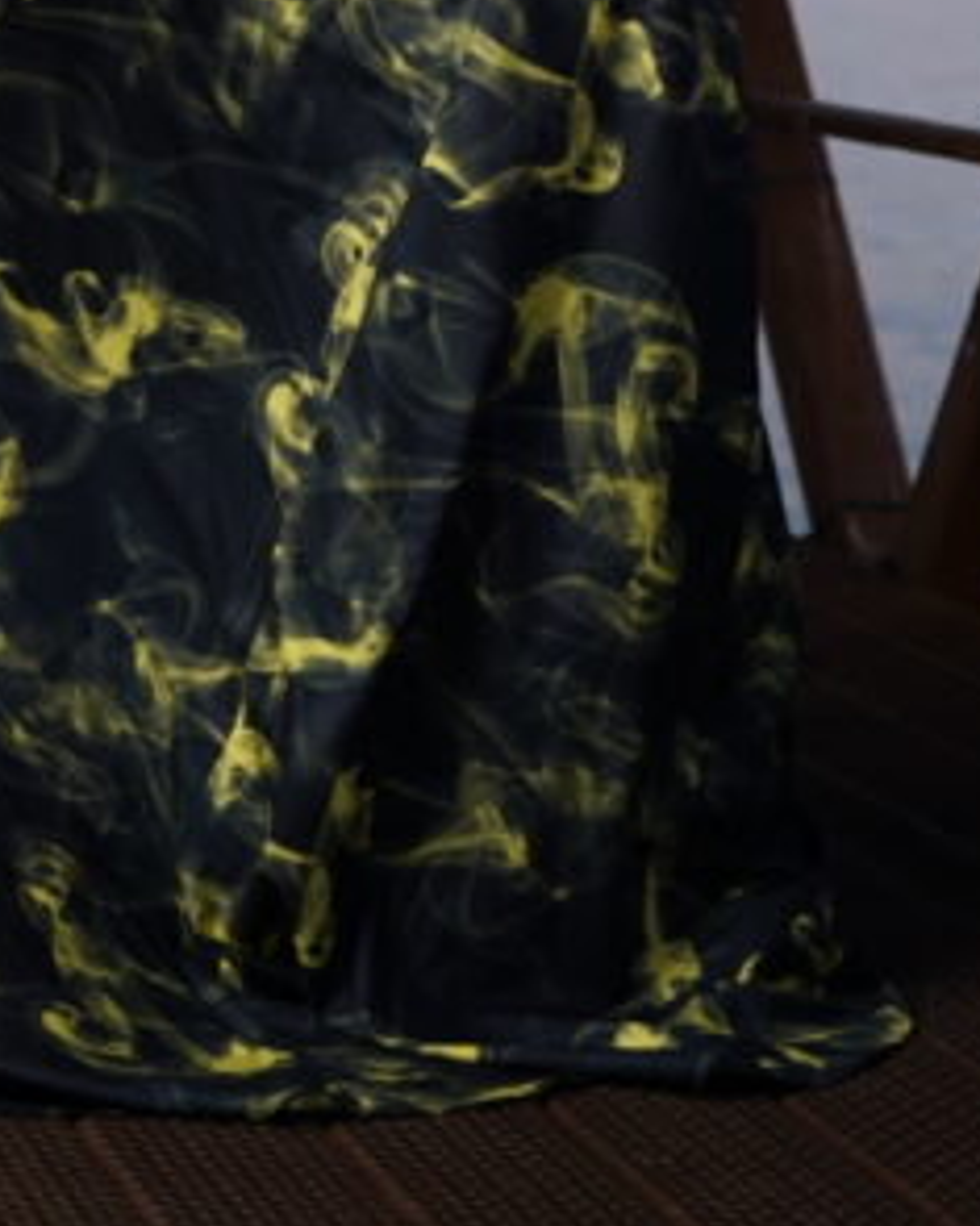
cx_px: 475
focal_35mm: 134
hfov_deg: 11.5
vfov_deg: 13.7
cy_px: -455
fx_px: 4861
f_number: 3.5
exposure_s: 1/250
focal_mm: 50
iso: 320
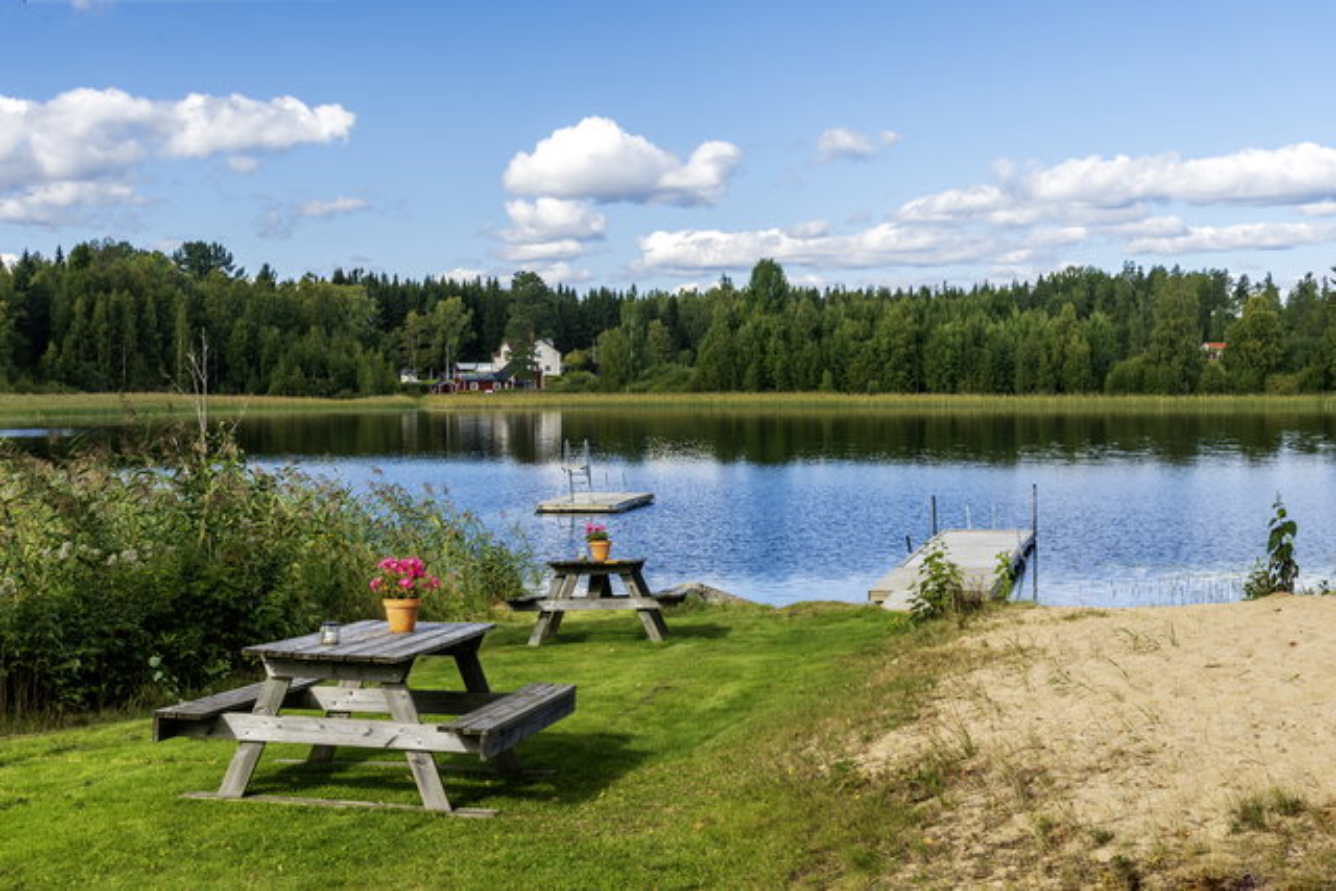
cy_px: 446
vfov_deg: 26.0
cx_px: 668
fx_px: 1930
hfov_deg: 38.2
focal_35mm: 52
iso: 100
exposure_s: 1/20
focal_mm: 35
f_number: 13
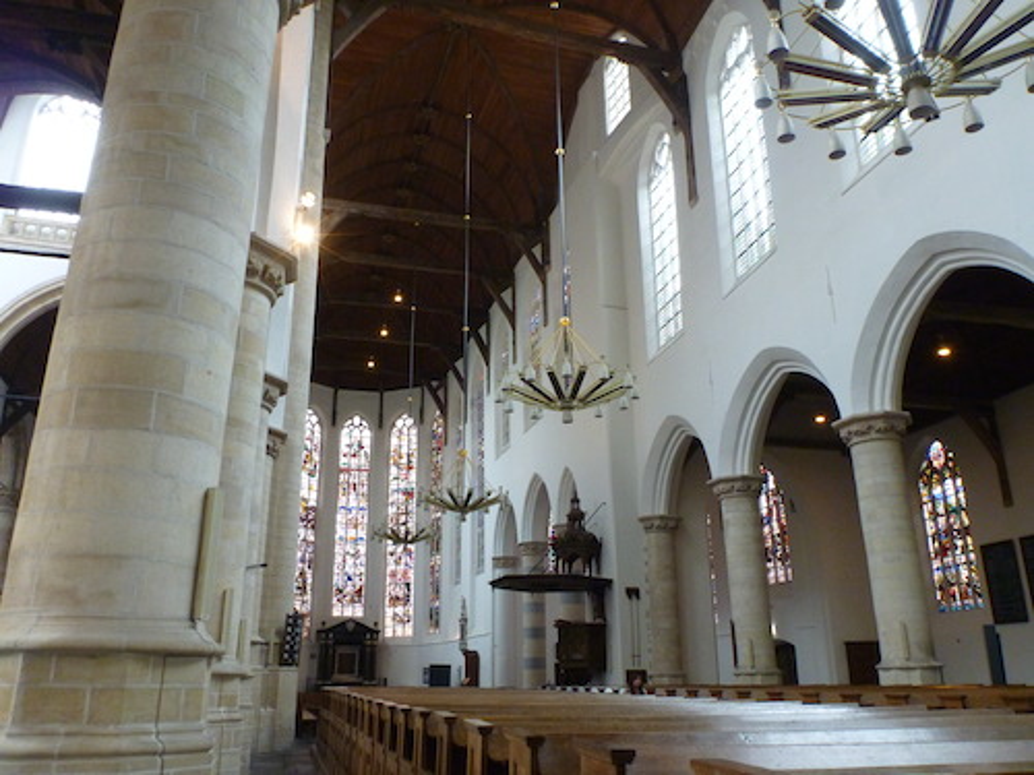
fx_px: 836
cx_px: 517
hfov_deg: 63.4
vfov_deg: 49.7
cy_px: 388
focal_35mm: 28
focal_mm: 4.9
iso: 400
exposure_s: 1/10
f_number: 3.3
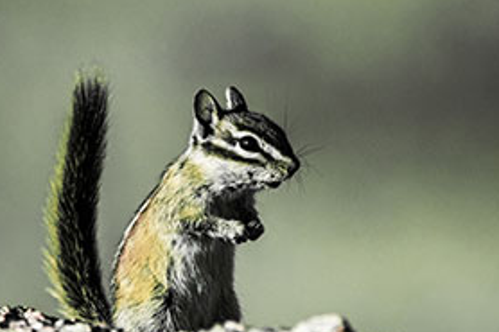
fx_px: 29949
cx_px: 267
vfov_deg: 0.6
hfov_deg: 1.0
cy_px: 223
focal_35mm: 2162
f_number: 13
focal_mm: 1200
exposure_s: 1/1250
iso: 1600
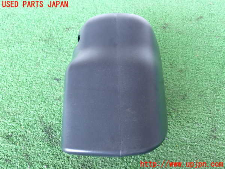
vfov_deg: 37.7
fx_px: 247
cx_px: 112
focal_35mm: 38
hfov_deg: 49.0
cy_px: 84
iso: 640
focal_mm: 6.83
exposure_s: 1/40
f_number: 2.7
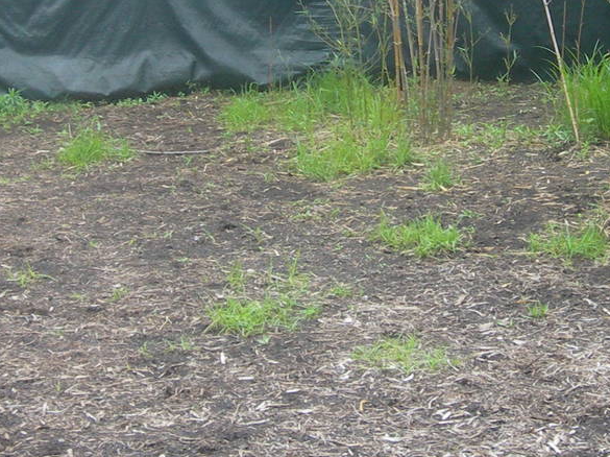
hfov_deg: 18.9
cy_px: 133
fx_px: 1832
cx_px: 331
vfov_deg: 14.2
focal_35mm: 104
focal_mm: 7.8
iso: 100
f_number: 4.8
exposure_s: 1/102
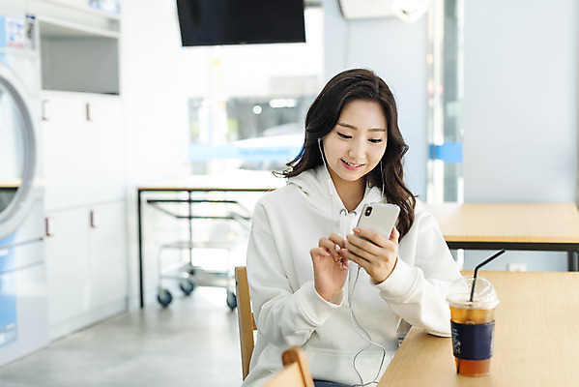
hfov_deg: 39.6
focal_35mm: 50
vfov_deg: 27.0
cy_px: 194
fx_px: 805
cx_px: 290
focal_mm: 50
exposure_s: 1/400
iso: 500
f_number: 2.8
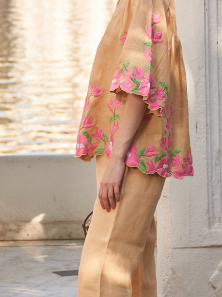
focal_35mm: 137
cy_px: 141
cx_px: 130
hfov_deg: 10.8
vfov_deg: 14.4
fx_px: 1172
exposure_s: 1/400
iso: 50
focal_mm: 43
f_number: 2.8
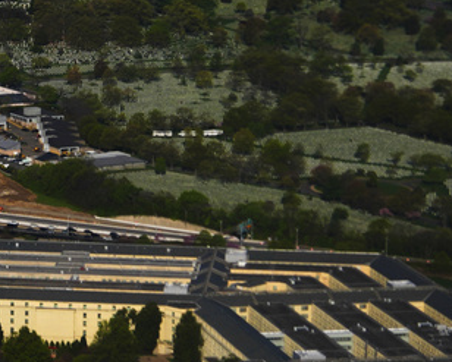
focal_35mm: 218
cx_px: 13
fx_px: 2919
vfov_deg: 7.1
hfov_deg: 8.8
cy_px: 152
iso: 125
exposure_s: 1/12800
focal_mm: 70
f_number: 2.8
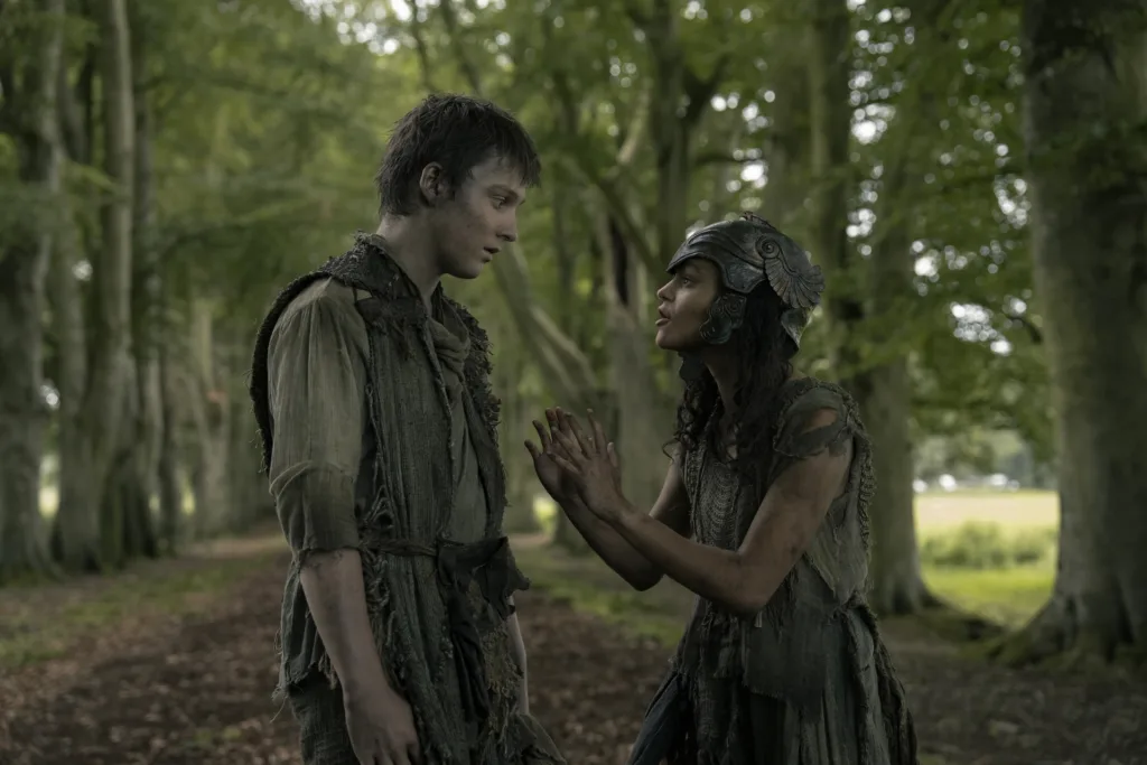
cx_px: 574
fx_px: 1561
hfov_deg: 40.3
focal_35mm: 49
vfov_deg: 27.5
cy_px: 382
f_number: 2.8
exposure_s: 1/500
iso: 4000
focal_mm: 49
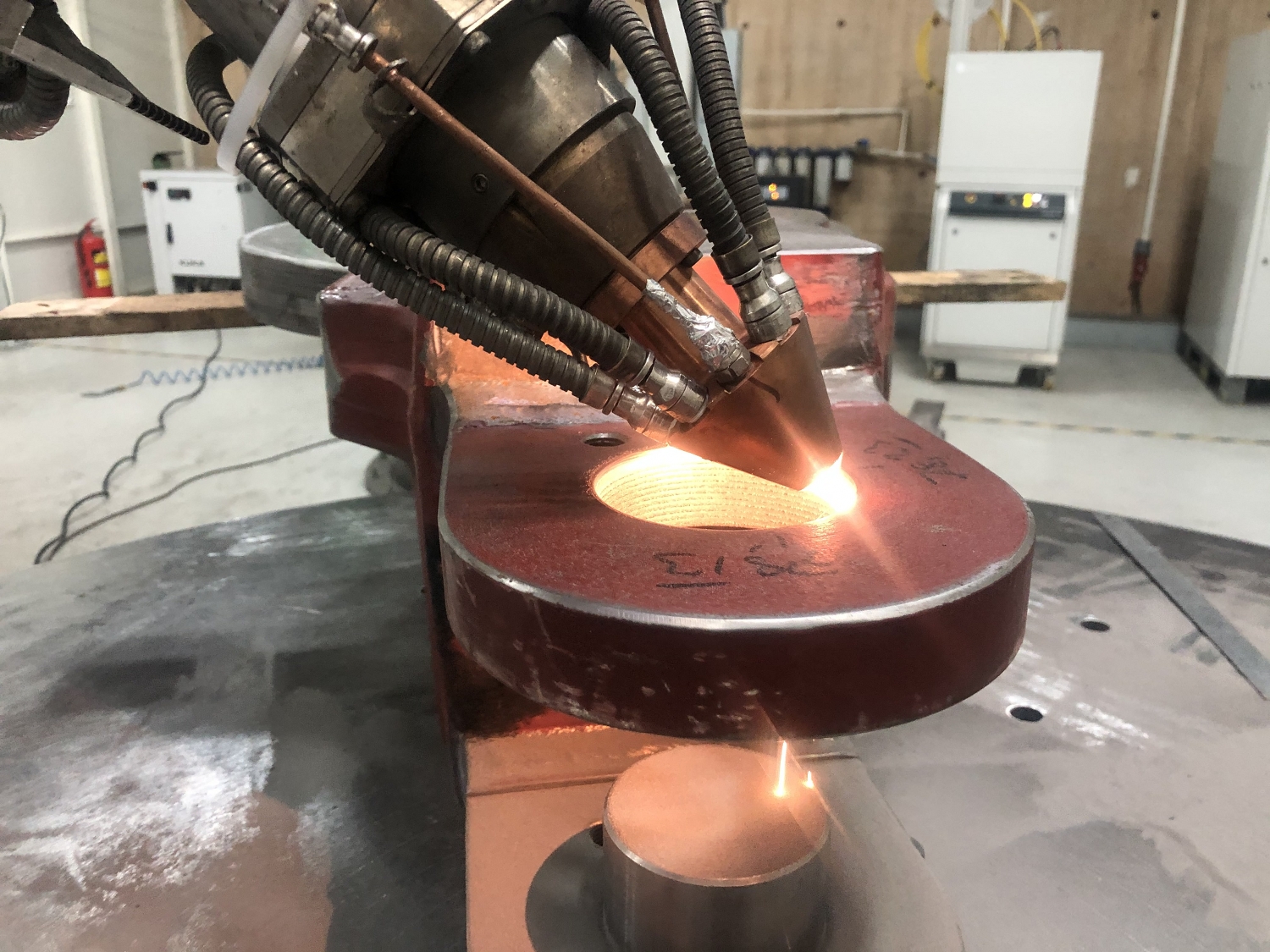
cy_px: 476
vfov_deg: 49.7
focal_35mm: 28
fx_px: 1027
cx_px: 635
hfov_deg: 63.4
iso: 80
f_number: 1.8
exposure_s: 1/15
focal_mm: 4
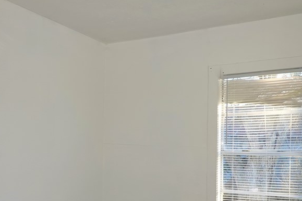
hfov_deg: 43.5
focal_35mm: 45
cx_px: 126
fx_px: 377
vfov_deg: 29.6
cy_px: 142
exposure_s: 1/100
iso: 100
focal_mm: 9
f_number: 2.8
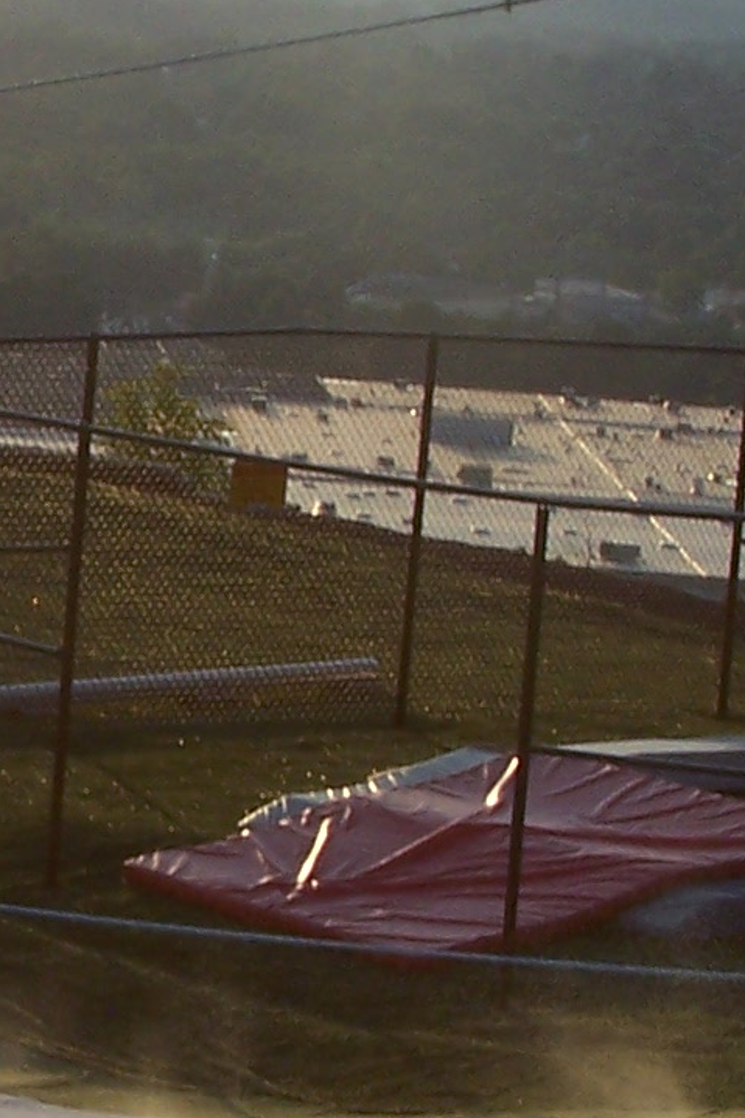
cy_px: 620
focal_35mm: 190
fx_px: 5900
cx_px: -166
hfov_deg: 7.2
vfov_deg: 10.8
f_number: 4.5
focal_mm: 8.5
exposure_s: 1/750
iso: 80
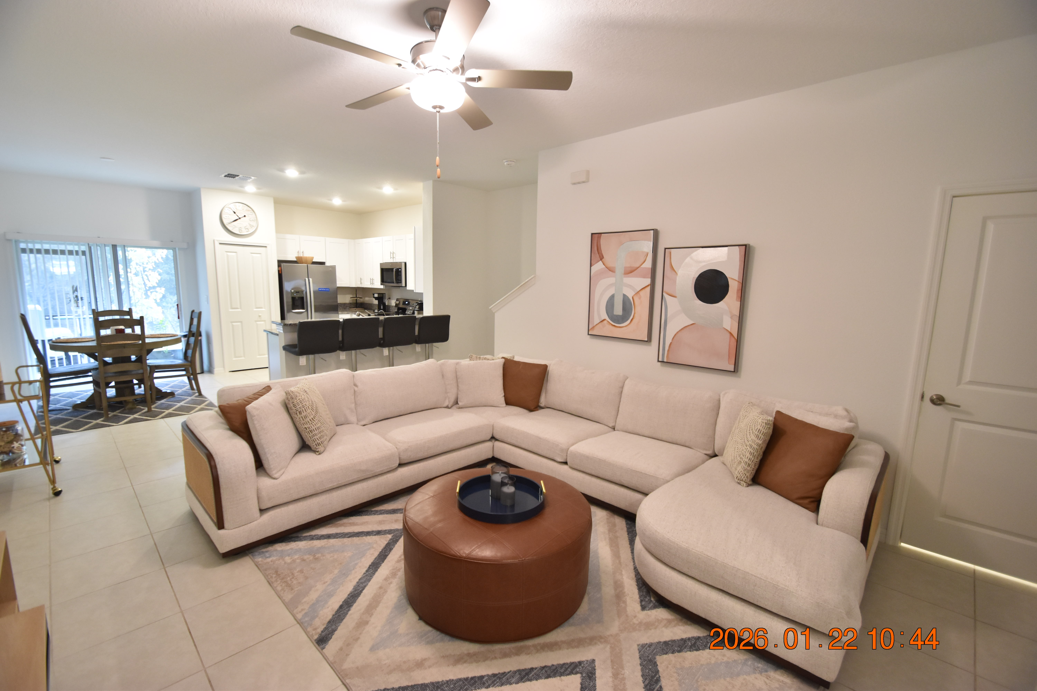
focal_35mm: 15
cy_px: 346
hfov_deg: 100.4
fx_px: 432
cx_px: 518
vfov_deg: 77.3
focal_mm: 10
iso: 800
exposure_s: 1/30
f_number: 3.5
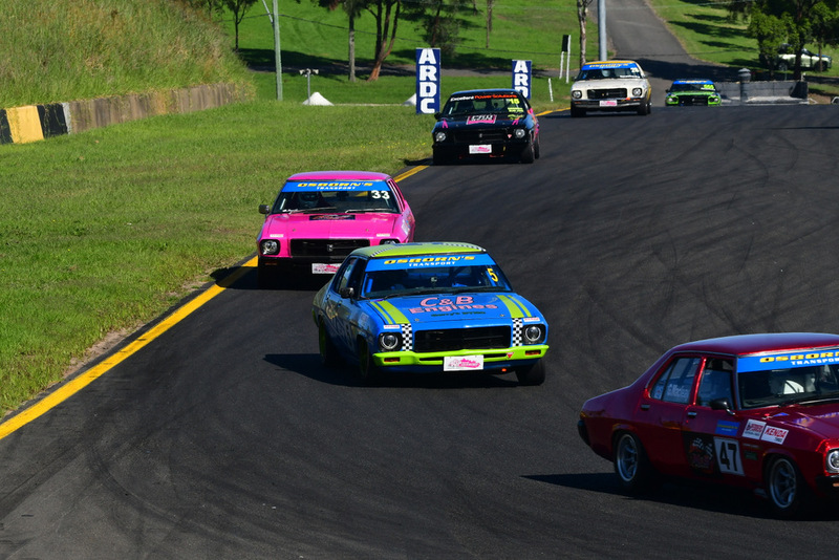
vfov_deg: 4.6
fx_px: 6994
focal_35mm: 300
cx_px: 420
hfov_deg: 6.9
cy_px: 280
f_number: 13
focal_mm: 200
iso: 400
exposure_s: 1/640
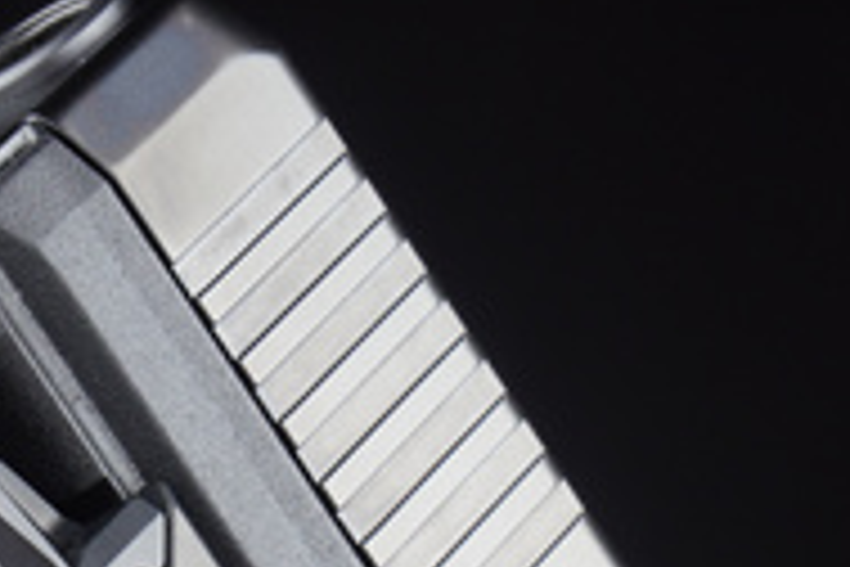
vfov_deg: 6.5
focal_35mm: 210
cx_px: 184
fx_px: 4966
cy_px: 648
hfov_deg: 9.8
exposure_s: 1/200
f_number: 13
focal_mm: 53
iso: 200
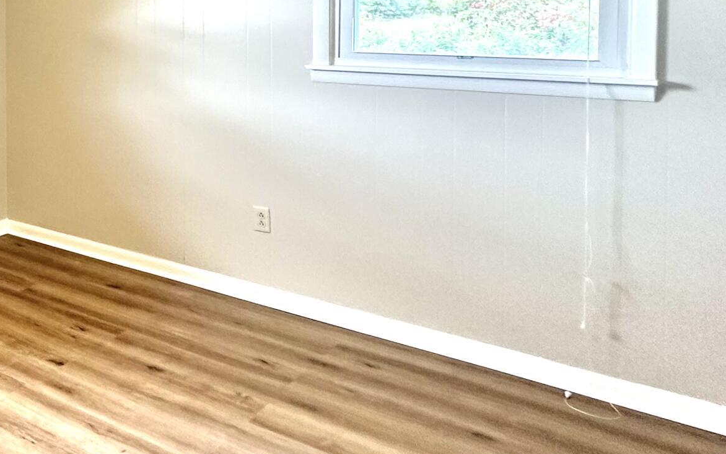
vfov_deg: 31.7
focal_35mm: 38
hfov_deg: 37.5
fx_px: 752
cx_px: -165
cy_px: 29
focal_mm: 2.22
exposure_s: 1/60
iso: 160
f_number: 2.2
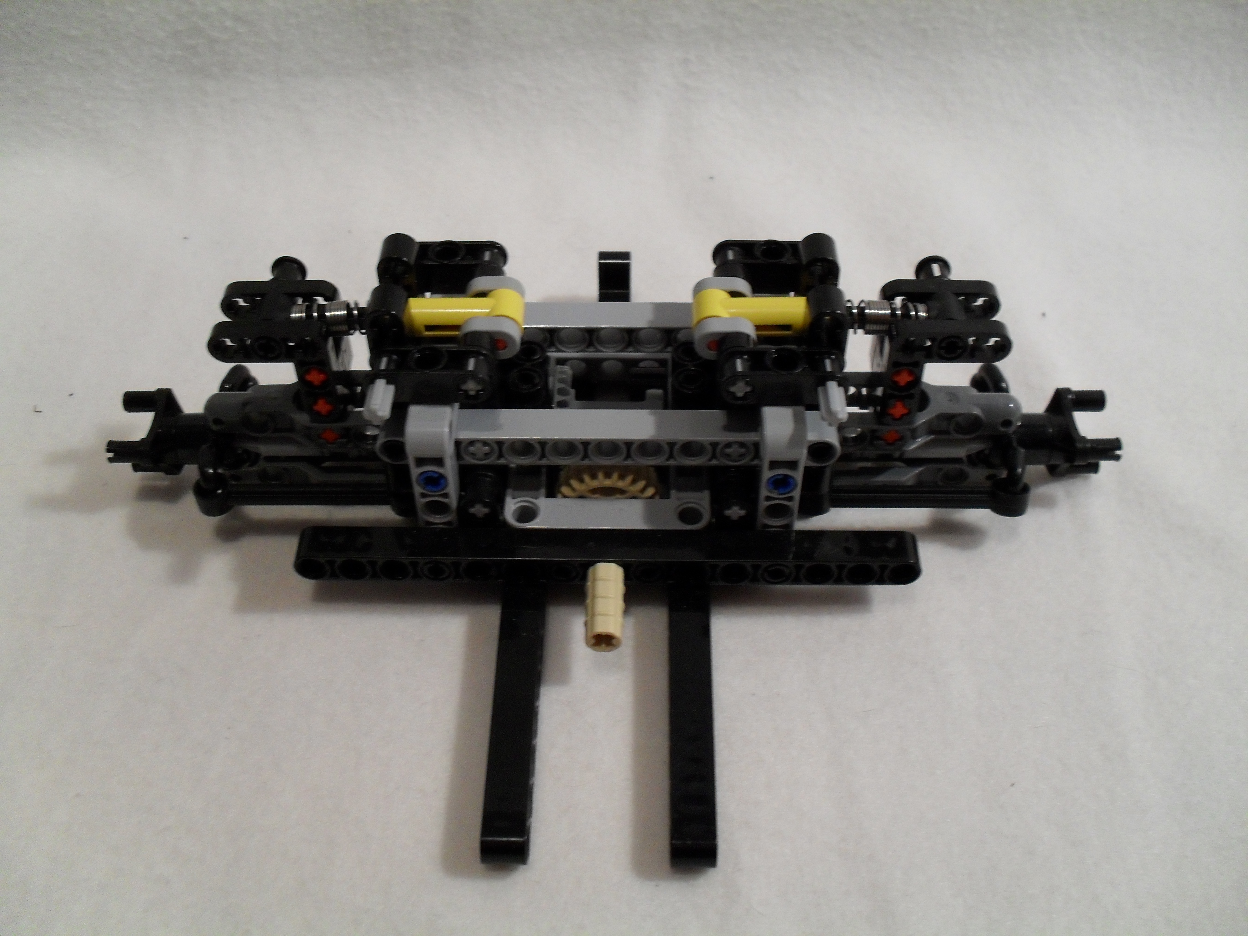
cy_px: 468
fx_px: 1262
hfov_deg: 52.6
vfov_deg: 40.7
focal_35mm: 35
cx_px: 624
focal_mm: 6.3
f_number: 3.2
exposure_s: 1/30
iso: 200
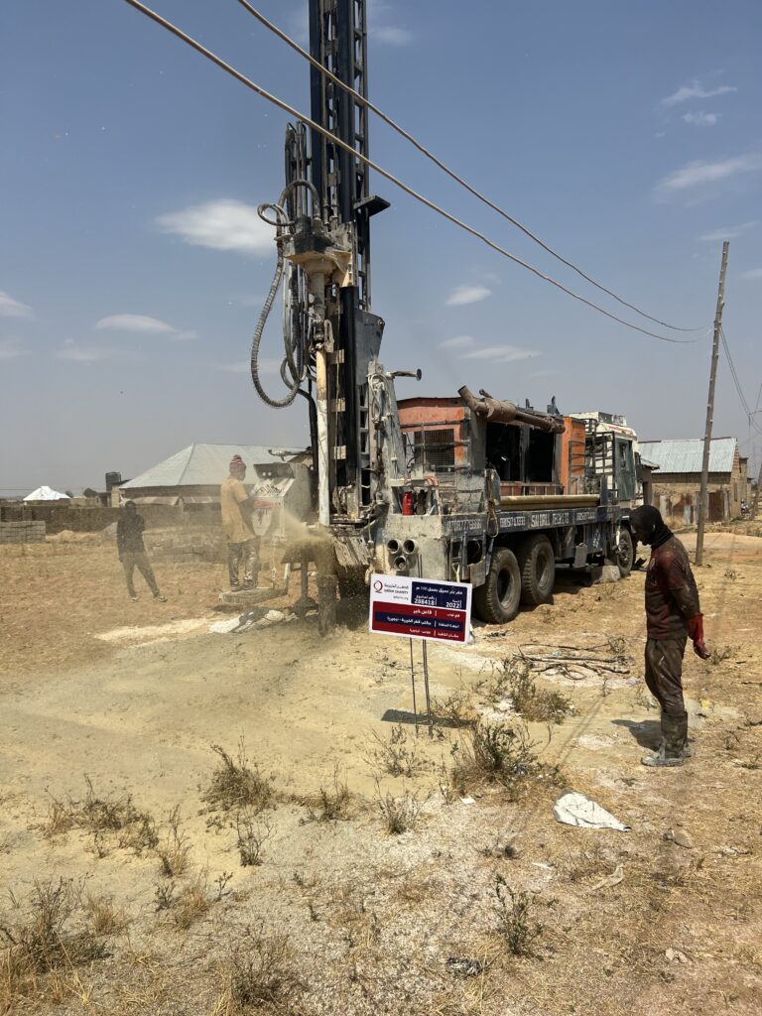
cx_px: 381
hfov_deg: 53.1
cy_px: 508
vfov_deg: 67.3
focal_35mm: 26
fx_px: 763
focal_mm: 5.7
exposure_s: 1/8000
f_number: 1.5
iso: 50
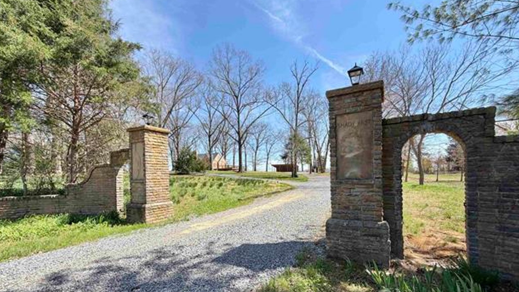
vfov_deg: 66.3
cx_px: 262
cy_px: 178
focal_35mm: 16
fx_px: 220
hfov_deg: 99.4
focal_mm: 2.22
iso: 32
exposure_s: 1/770
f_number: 2.2
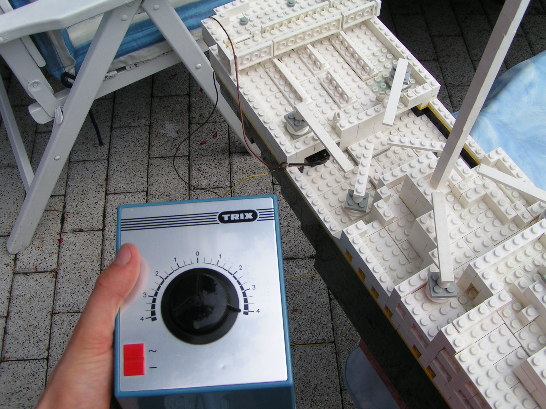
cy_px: 204
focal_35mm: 38
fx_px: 599
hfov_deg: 49.0
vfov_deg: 37.7
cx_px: 273
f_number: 5.6
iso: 50
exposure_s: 1/400
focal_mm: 5.8
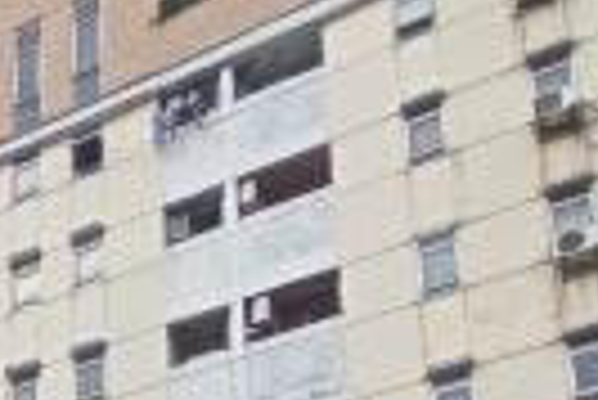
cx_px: -110
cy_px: 890
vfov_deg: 14.4
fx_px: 1197
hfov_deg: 25.3
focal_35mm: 72
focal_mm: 1.65
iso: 111
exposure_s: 1/452
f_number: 2.2
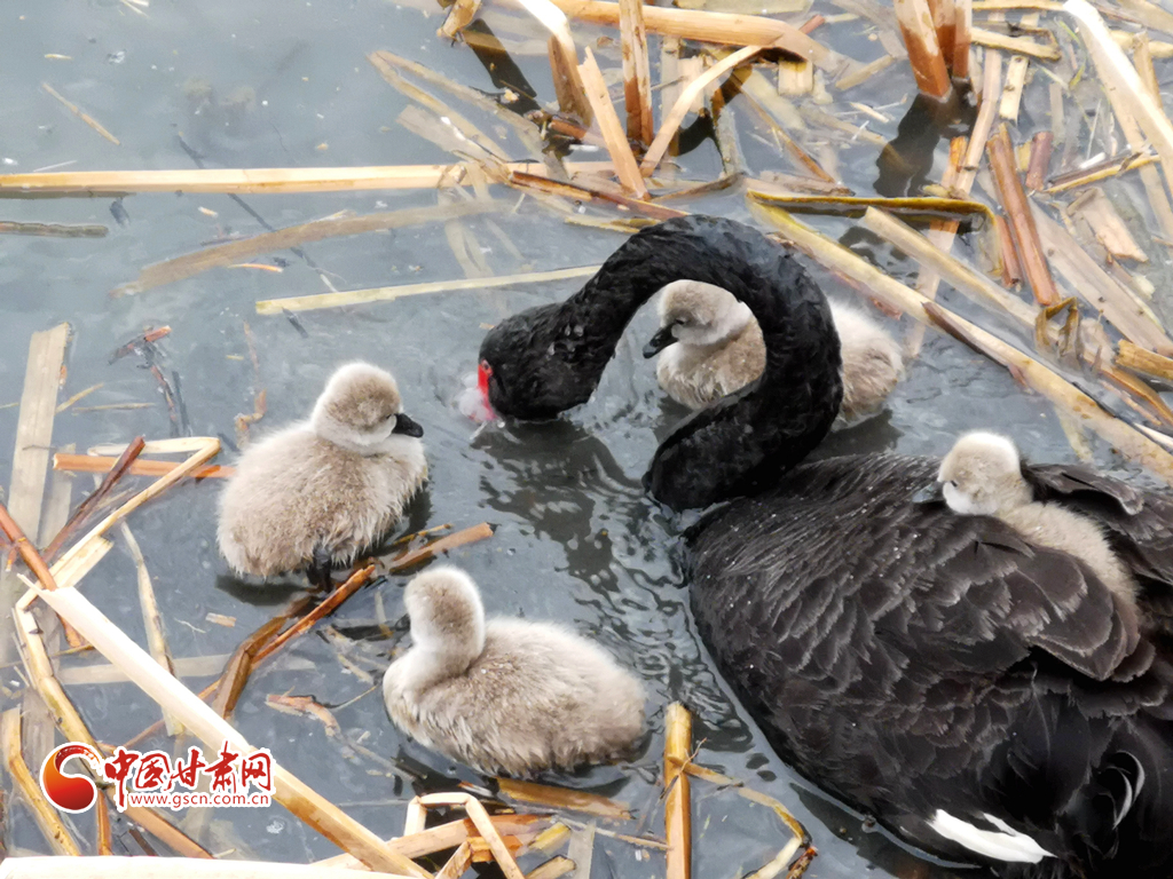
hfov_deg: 12.7
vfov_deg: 9.6
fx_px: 5252
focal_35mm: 155
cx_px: 586
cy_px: 440
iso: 80
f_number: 2.4
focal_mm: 7.48
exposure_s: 1/120
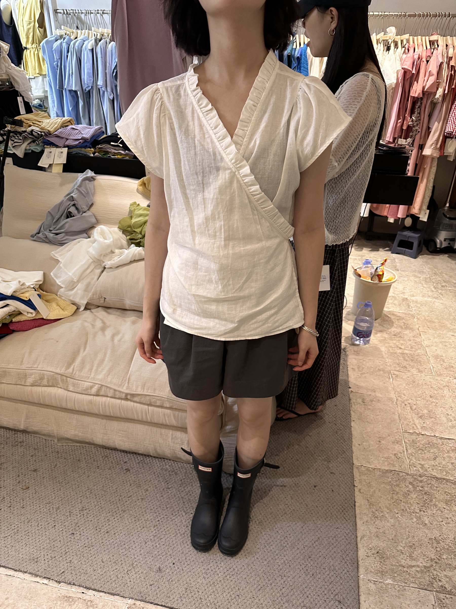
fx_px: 422
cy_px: 304
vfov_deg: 71.6
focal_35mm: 24
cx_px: 228
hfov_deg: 56.8
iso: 250
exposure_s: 1/50
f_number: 1.78
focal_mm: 6.86
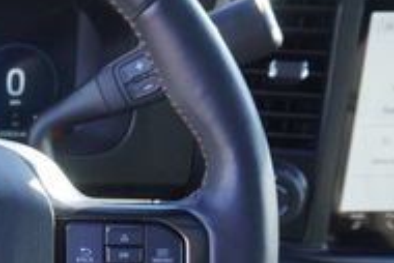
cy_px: 261
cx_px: -95
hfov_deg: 22.7
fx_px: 887
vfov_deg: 16.5
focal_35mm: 81
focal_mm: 16
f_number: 4
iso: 1250
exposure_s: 1/800
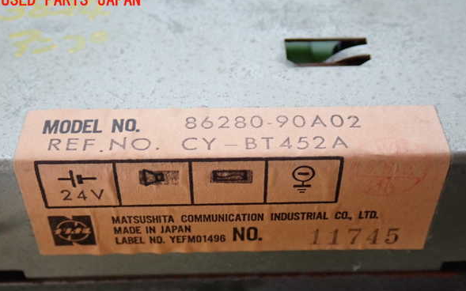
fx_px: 686
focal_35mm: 54
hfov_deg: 37.5
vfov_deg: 23.9
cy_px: 168
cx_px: 234
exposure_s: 1/50
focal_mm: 9.01
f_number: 3.2
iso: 800
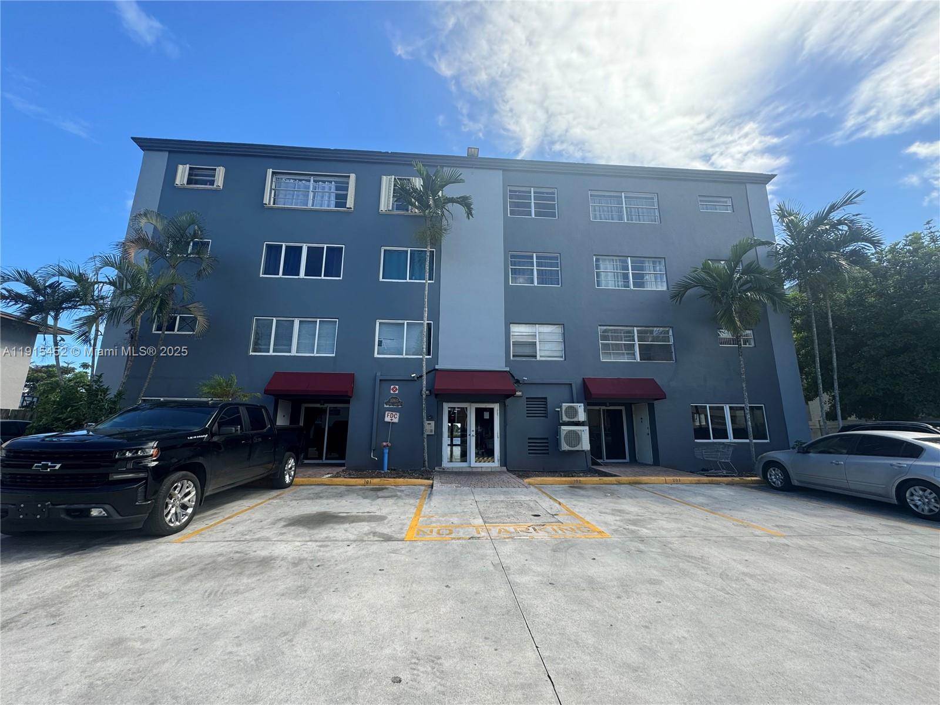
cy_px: 352
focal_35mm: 14
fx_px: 380
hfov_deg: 102.1
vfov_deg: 85.7
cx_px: 470
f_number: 2.2
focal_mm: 2.22
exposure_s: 1/357
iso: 40
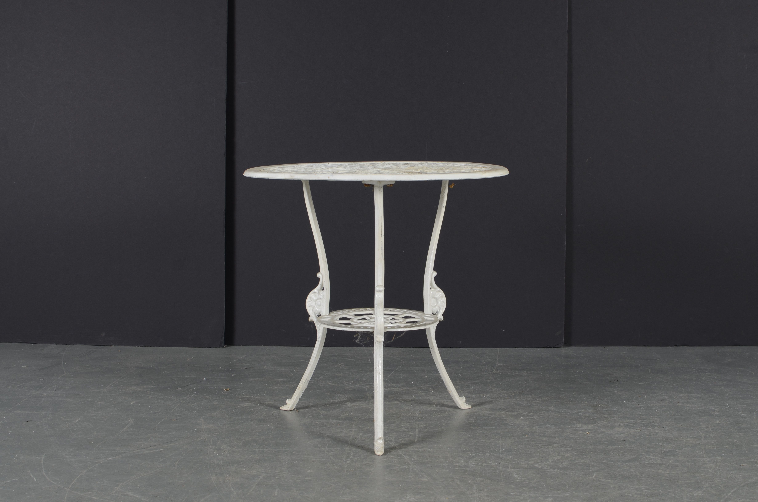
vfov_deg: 25.6
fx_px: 1103
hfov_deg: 37.9
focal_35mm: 52
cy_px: 251
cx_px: 379
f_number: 6.3
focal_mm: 35
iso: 100
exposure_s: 1/125
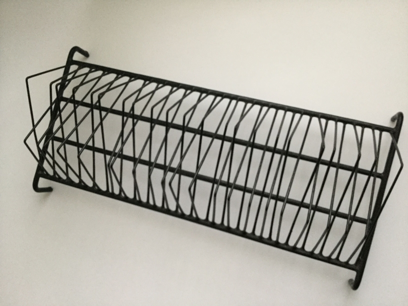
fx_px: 365
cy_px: 153
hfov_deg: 58.4
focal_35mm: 31
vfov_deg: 45.4
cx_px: 204
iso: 160
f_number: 2.4
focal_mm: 3.3
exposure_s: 1/33
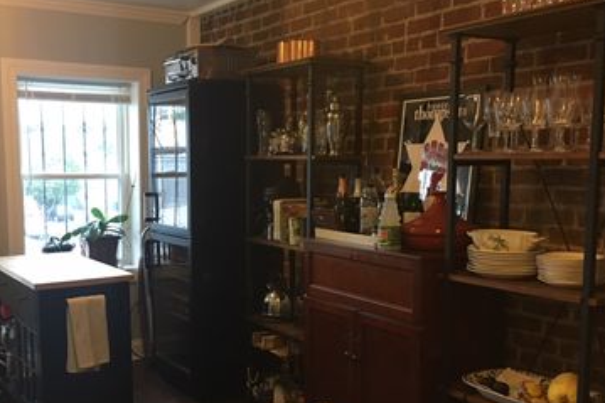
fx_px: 705
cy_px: 252
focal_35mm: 42
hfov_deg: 46.2
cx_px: 243
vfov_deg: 31.7
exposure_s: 1/30
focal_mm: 4.15
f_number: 2.2
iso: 125
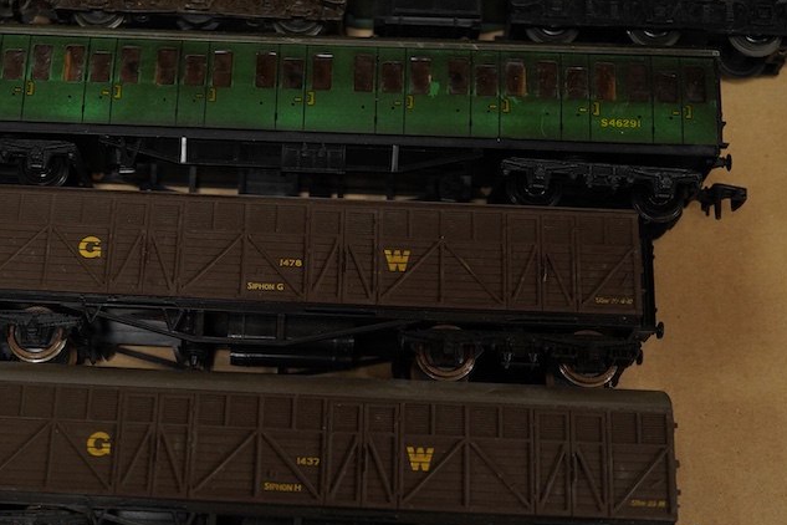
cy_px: 309
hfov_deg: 31.2
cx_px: 278
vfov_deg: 21.2
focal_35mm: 64
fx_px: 1399
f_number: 3.5
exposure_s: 1/160
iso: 1250
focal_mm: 30
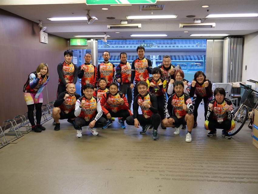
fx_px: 239
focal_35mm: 32
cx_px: 129
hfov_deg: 56.8
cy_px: 97
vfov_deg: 44.2
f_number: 3
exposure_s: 1/40
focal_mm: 16
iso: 400
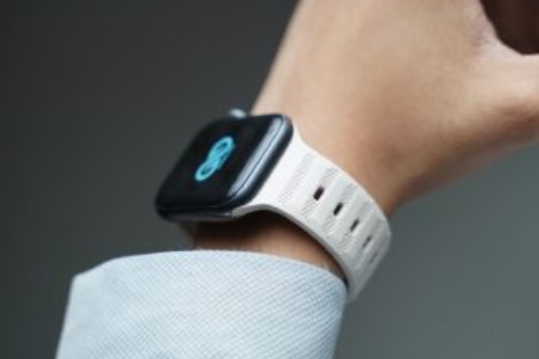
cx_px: 294
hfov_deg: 22.4
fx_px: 1362
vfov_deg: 15.0
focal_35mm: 91
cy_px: 202
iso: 1000
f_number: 4
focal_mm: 75
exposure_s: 1/80
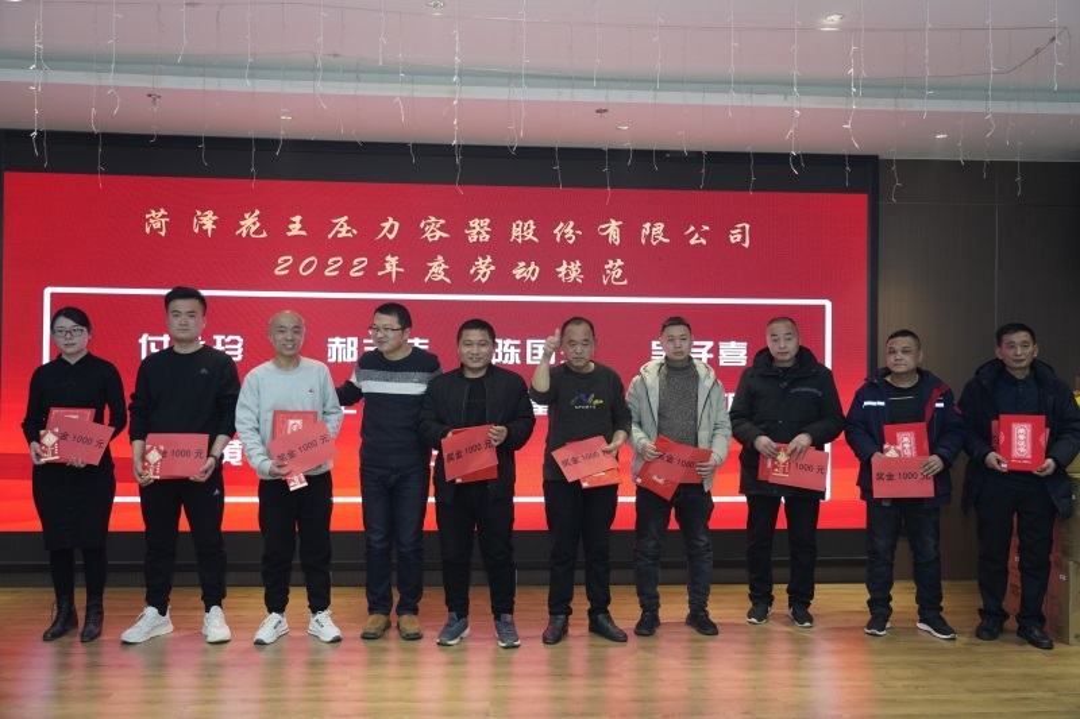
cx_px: 540
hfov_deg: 61.9
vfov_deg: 43.6
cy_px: 360
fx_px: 900
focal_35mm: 30
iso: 1600
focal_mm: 30
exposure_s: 1/160
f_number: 4
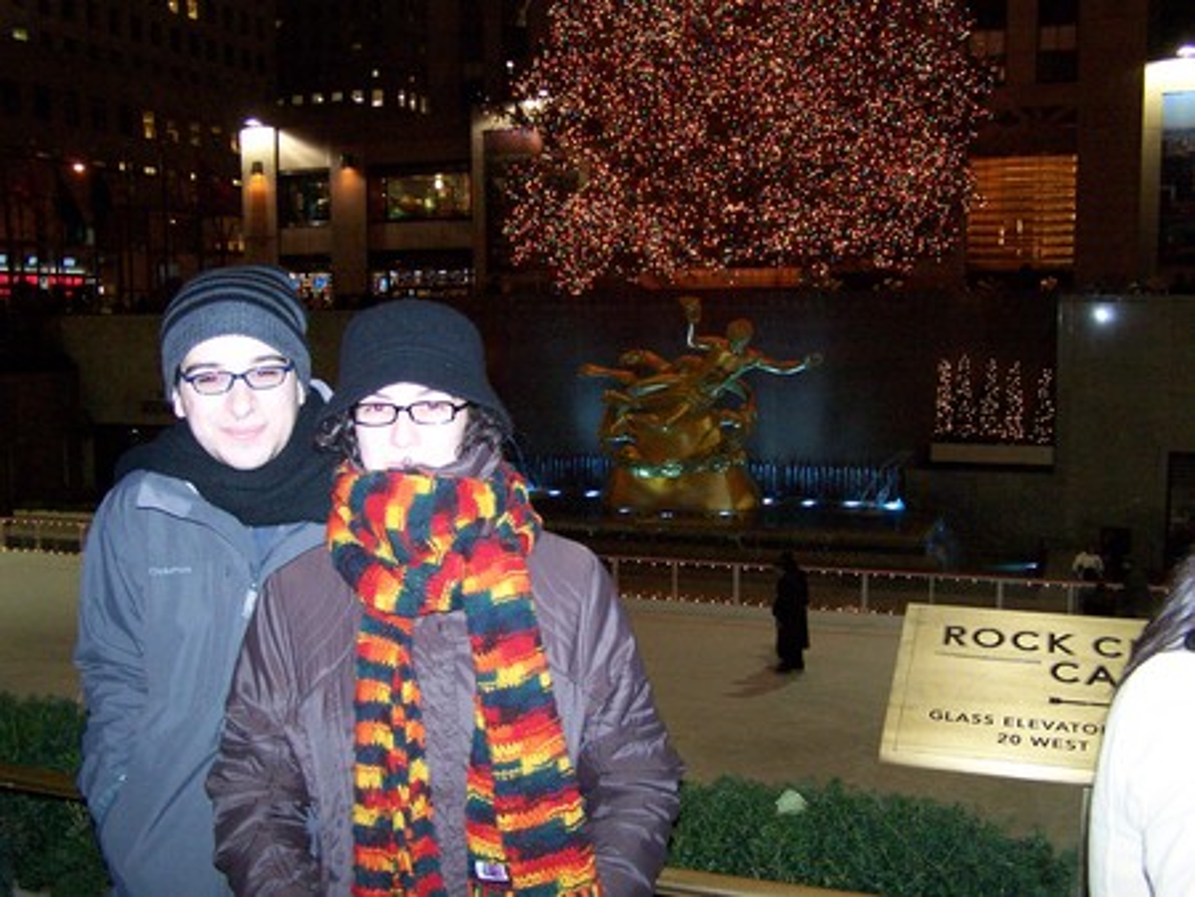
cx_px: 598
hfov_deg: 49.0
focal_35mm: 38
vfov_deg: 37.8
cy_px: 448
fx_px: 1313
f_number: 2.8
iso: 400
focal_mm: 6.3
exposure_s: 1/60
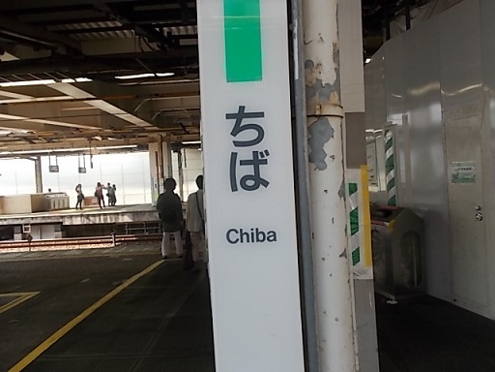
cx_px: 248
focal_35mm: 26
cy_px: 186
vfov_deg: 53.1
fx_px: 372
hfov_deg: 67.3
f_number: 3.2
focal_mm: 4.6
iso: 80
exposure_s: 1/80
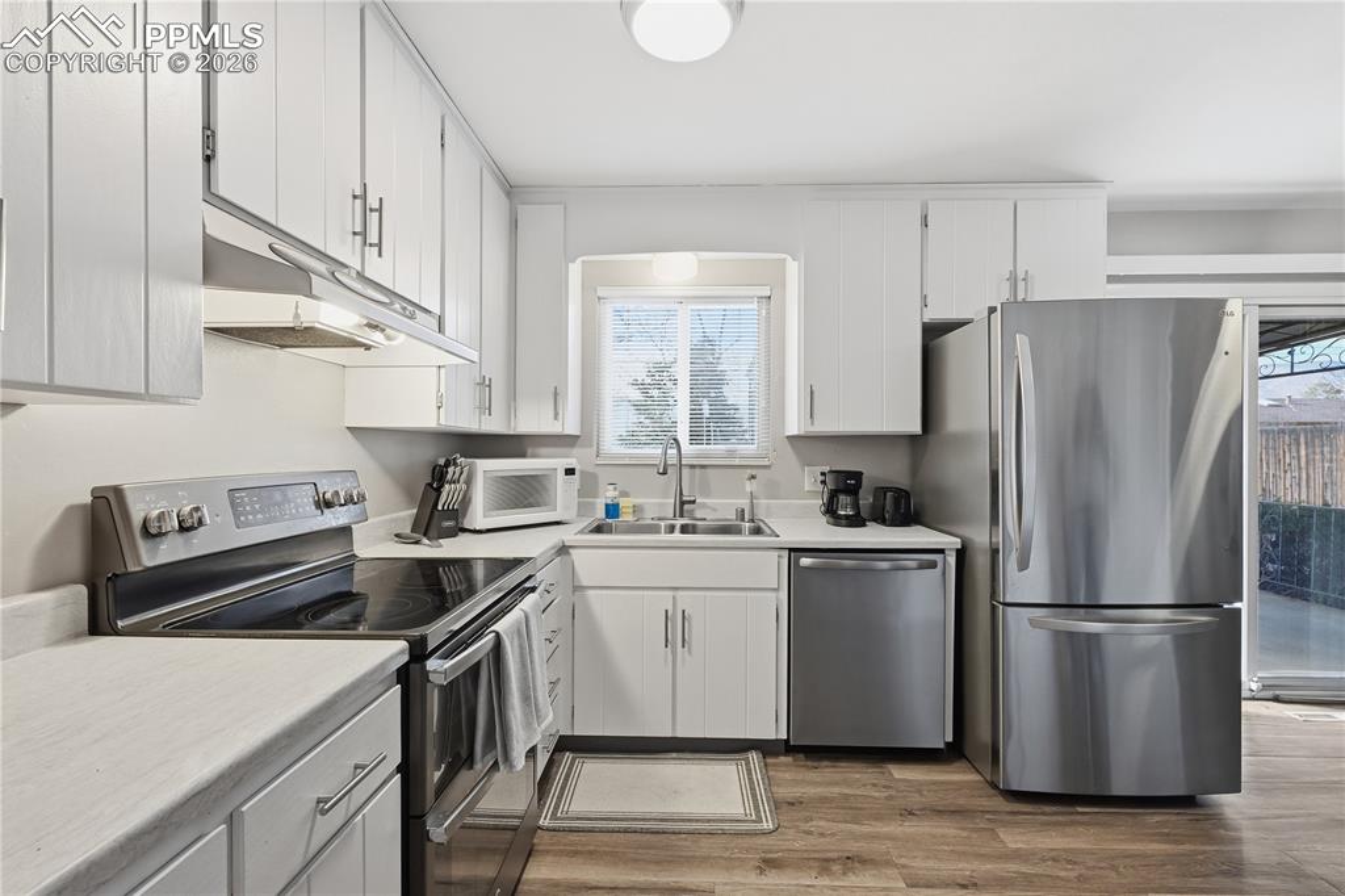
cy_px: 448
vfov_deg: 75.5
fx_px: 579
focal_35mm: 16
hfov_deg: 98.6
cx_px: 672
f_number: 11
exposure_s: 1/60
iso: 800
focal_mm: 15.5
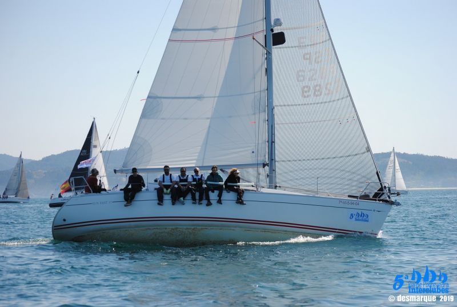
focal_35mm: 120
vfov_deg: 11.5
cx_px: 228
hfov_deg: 17.0
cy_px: 154
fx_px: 1526
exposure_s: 1/500
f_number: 5.6
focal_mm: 80
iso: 100
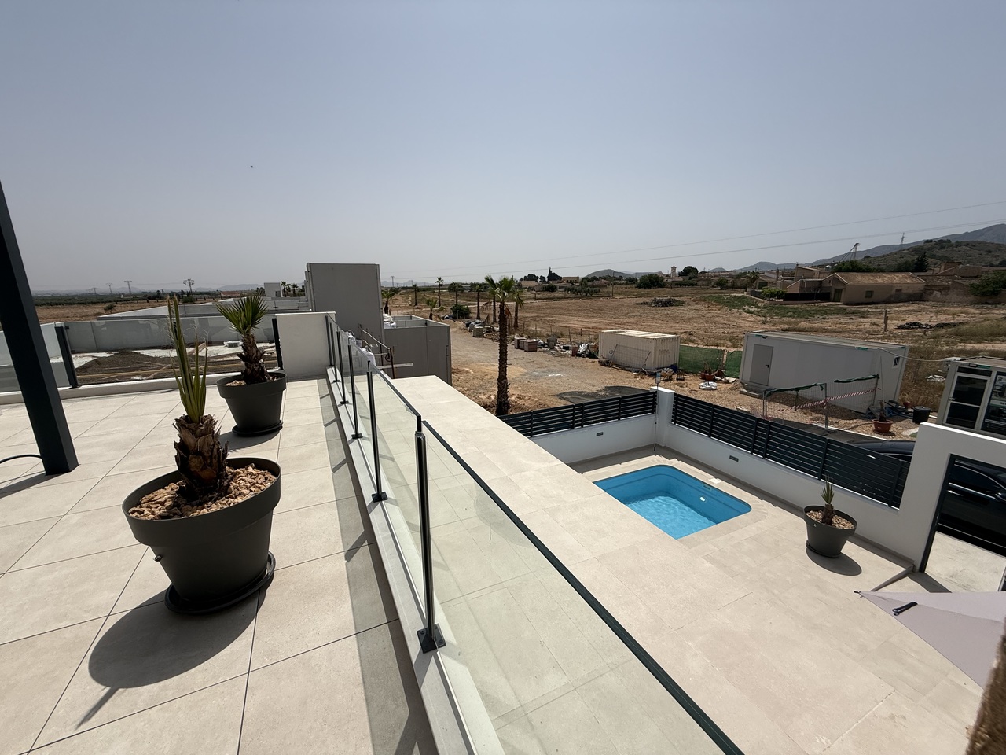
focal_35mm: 14
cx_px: 503
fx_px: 407
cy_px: 378
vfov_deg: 85.7
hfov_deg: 102.1
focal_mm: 2.22
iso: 50
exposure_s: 1/6173
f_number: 2.2
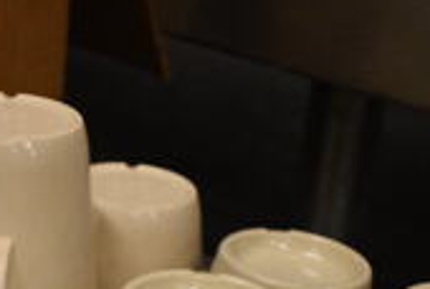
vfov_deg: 12.9
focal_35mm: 97
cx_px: 10
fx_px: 1161
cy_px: 507
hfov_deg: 20.4
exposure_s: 1/125
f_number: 3.5
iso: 1600
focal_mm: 18
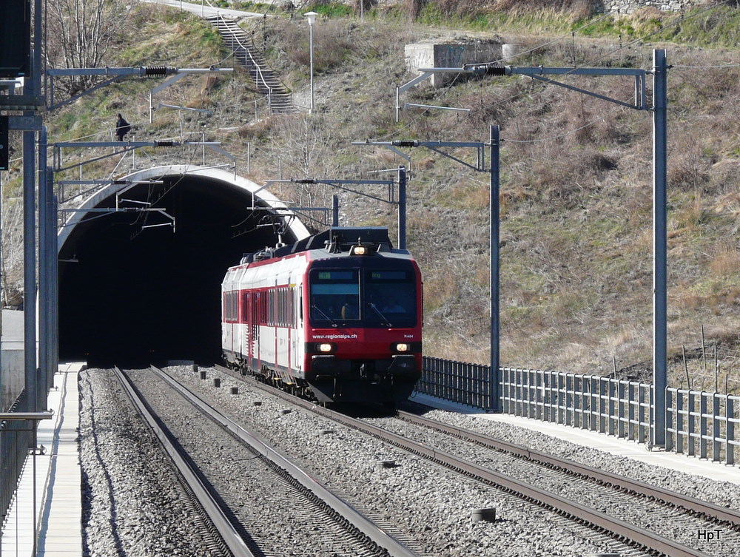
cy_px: 278
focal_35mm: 154
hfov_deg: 12.8
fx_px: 3297
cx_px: 370
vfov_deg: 9.7
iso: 100
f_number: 5.6
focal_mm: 25.3
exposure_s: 1/250
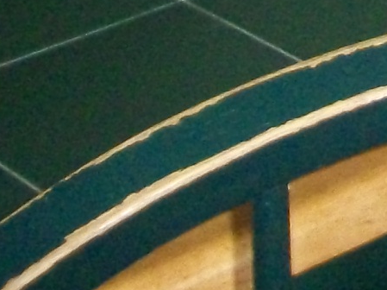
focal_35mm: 225
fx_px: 2513
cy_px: -530
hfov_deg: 7.6
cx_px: 1191
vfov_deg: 6.2
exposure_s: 1/60
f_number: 3.1
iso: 400
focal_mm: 6.3
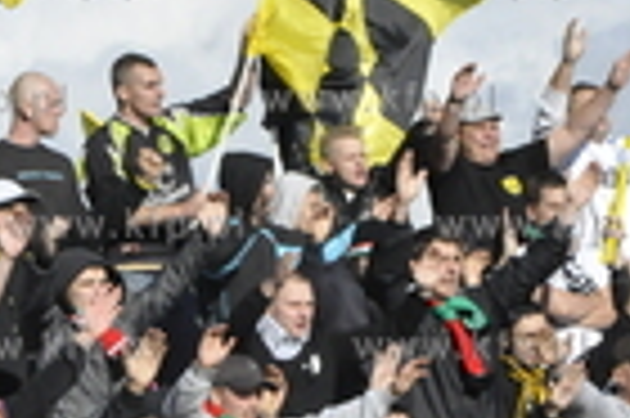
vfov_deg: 3.1
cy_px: 283
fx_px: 7856
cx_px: 284
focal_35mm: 449
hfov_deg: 4.6
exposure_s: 1/3200
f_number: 14
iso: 3200
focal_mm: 105
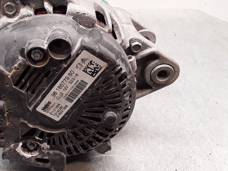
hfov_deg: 42.4
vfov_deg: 33.5
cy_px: 71
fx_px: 283
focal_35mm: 43
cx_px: 55
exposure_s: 1/50
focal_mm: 2.91
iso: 80
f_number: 1.9
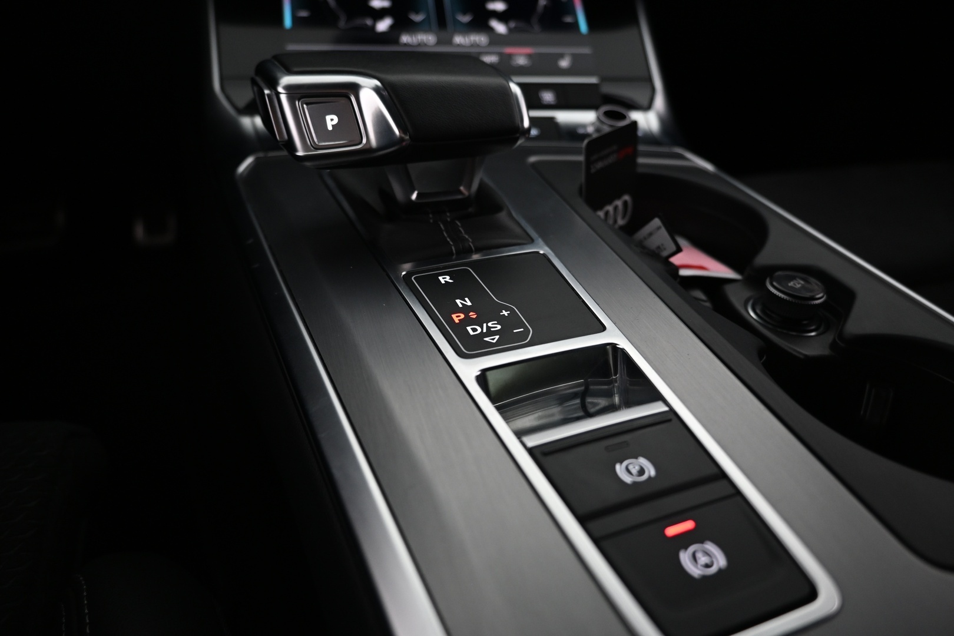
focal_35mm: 24
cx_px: 477
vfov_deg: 53.1
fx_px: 636
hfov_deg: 73.7
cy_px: 318
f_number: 3.5
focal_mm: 16
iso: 720
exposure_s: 1/25
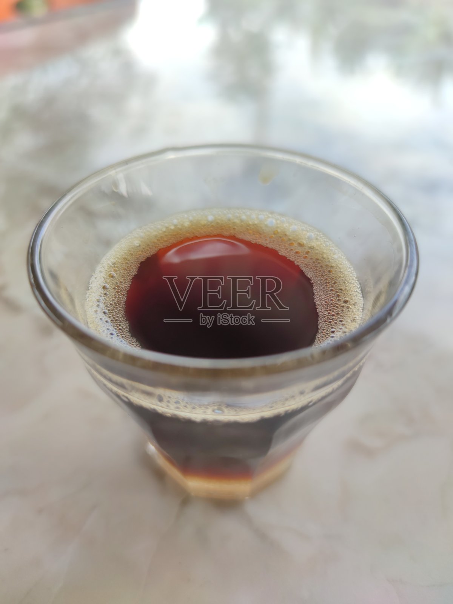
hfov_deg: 56.8
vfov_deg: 71.6
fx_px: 419
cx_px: 226
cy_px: 302
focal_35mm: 24
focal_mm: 6.72
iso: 50
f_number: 1.69
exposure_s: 1/126
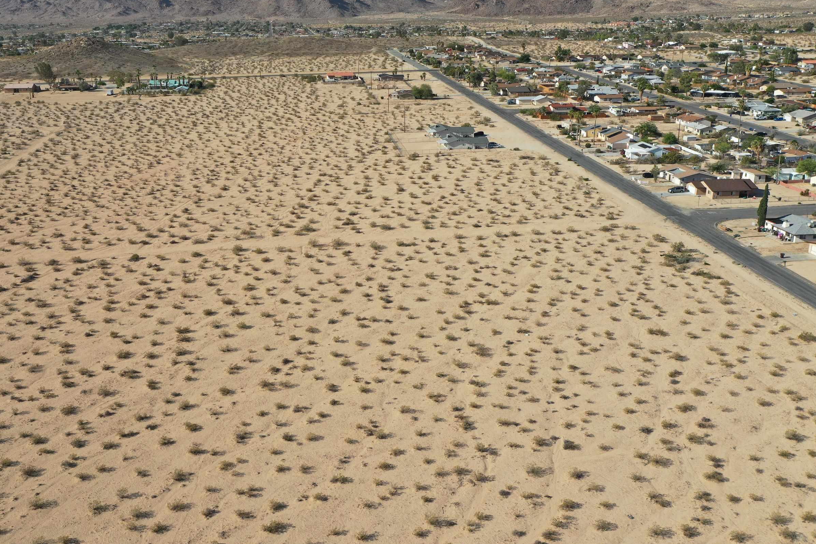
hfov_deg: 53.0
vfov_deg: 36.9
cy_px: 264
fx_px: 816
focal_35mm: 36
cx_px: 355
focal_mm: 10.26
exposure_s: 1/320
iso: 100
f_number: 5
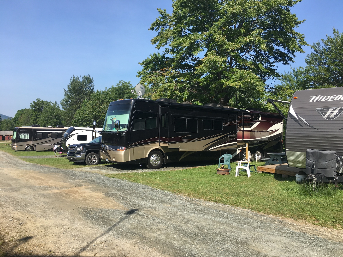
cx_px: 172
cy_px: 128
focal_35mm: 29
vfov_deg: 48.2
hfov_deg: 61.7
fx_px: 287
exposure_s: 1/1202
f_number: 2.2
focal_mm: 4.15
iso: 25
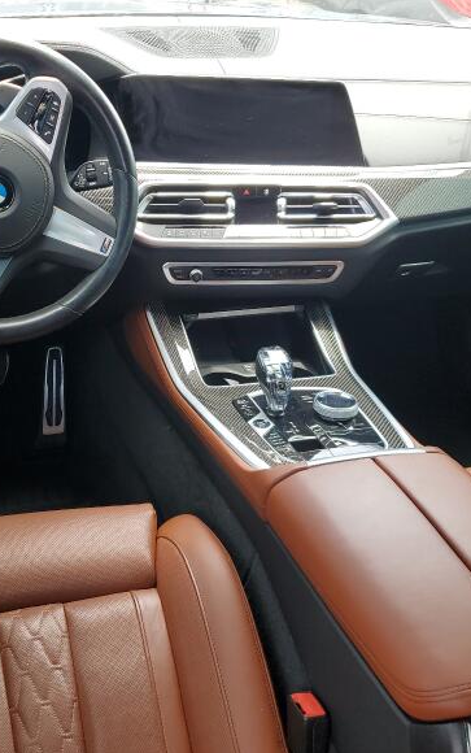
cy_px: 388
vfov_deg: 51.5
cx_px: 147
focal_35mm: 38
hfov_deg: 33.2
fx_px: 780
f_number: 1.5
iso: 50
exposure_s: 1/141
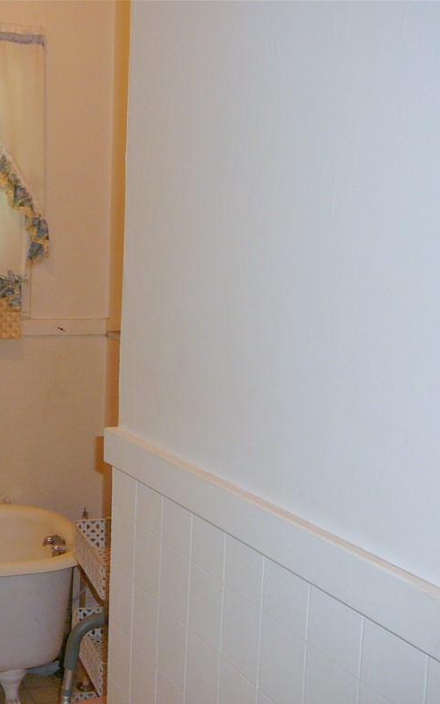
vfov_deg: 40.3
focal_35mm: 50
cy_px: 355
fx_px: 959
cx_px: 56
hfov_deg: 25.2
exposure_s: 1/30
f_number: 2.8
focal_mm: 5.2
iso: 100
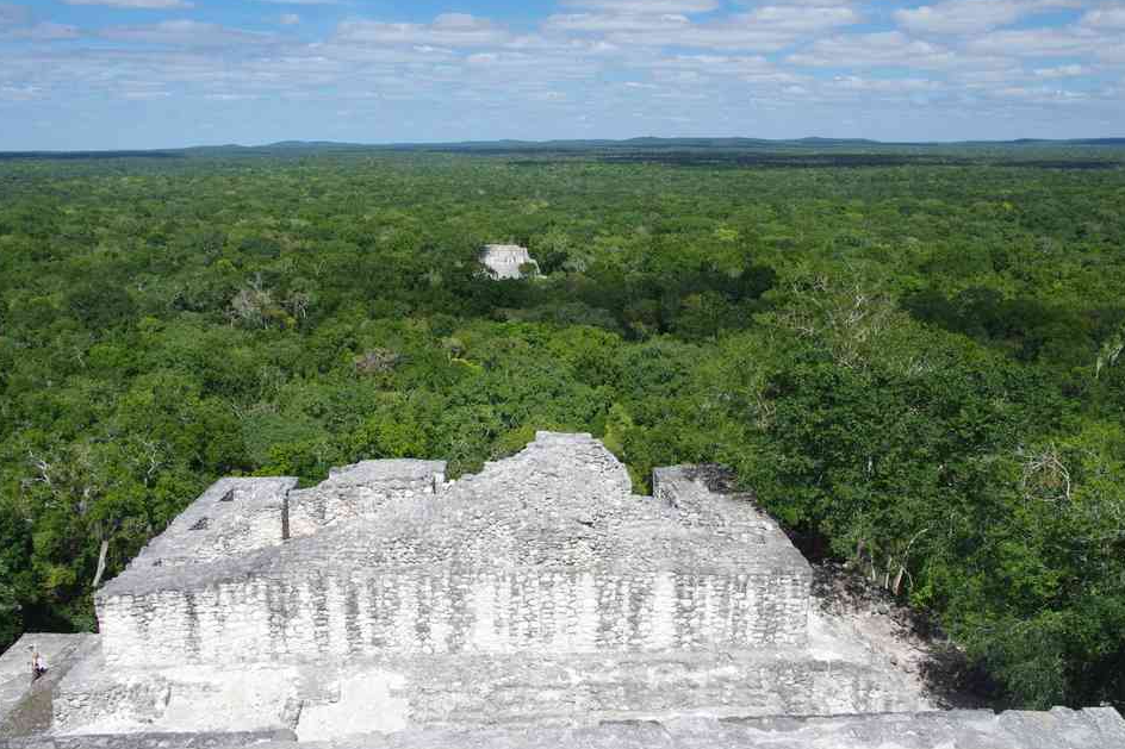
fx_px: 1146
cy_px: 363
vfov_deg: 36.2
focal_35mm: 37
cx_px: 570
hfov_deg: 52.3
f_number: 11
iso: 200
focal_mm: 23.1
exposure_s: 1/100
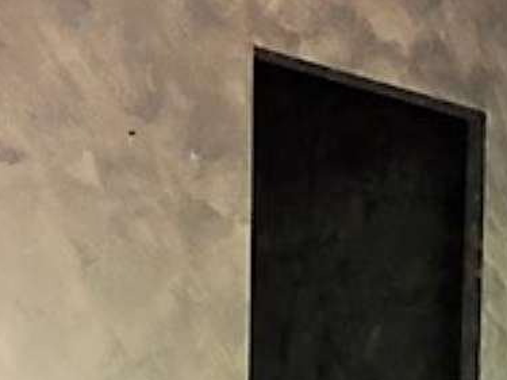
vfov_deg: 13.7
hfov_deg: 19.3
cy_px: 625
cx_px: 492
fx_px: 1450
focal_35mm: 99
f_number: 2.2
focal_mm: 4.15
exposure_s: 1/33
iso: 160
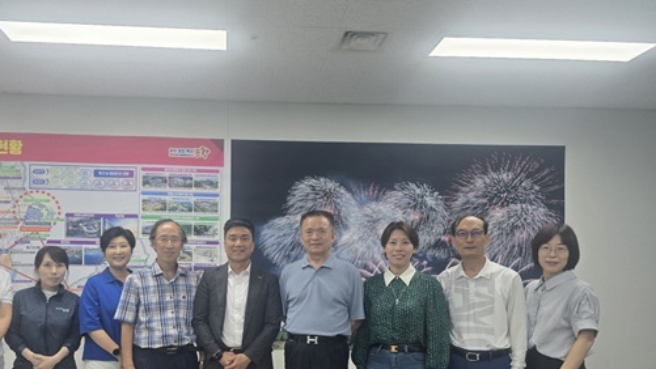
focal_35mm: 32
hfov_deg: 60.2
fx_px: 557
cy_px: 271
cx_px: 245
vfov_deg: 36.0
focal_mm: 6.3
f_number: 1.7
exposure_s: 1/120
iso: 100
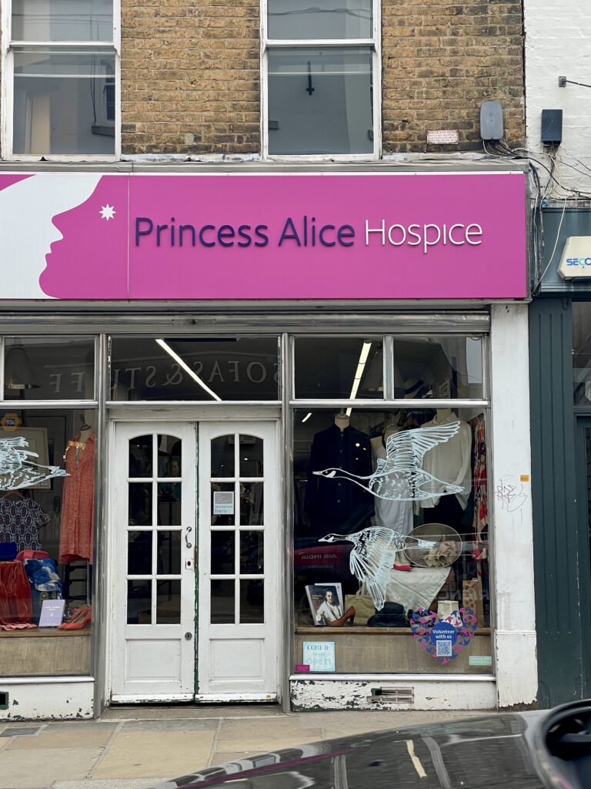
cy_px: 394
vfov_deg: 36.8
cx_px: 296
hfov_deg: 28.0
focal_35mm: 52
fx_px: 1184
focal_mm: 6
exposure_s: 1/413
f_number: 2
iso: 25
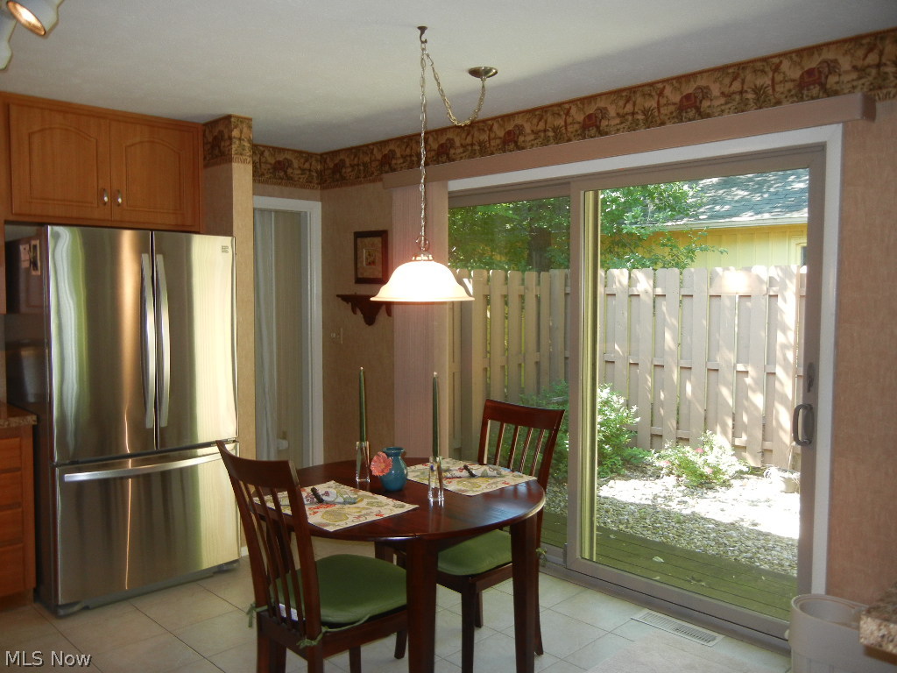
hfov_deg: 60.0
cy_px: 336
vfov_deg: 46.8
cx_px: 448
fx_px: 777
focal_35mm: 30
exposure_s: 1/30
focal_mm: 5.4
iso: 163
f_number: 3.5
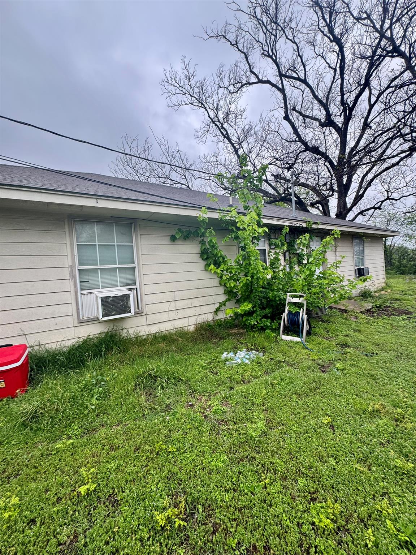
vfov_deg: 102.1
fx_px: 224
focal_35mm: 14
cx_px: 208
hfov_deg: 85.7
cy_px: 278
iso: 40
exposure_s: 1/117
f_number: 2.2
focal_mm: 2.22
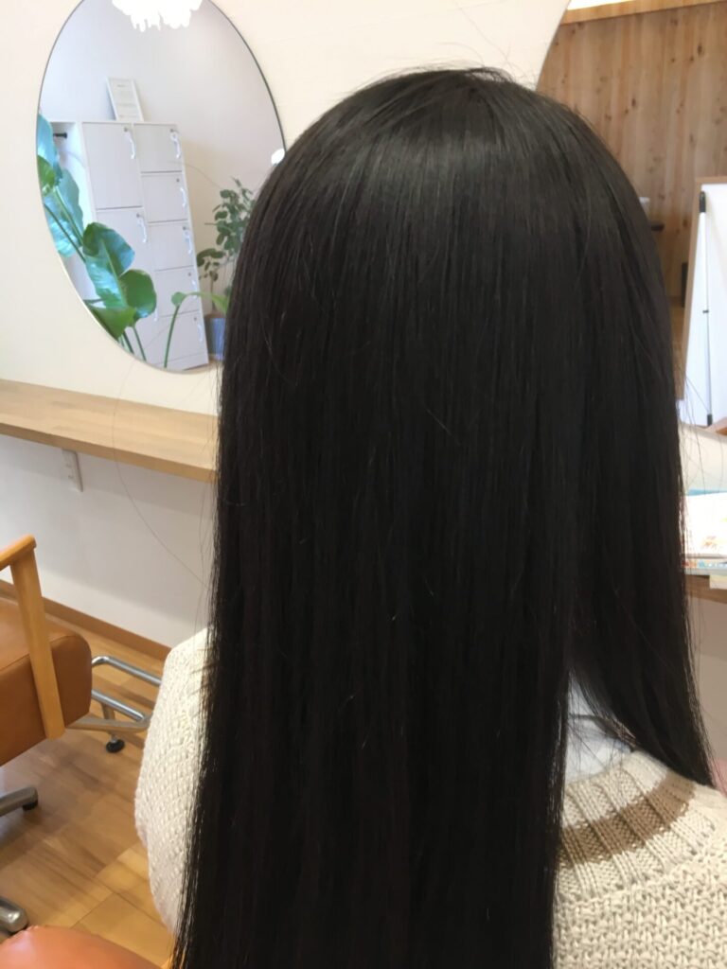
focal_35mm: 29
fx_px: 812
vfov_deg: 61.7
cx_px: 364
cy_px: 484
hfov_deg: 48.2
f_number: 2.2
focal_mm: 4.15
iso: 50
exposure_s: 1/30
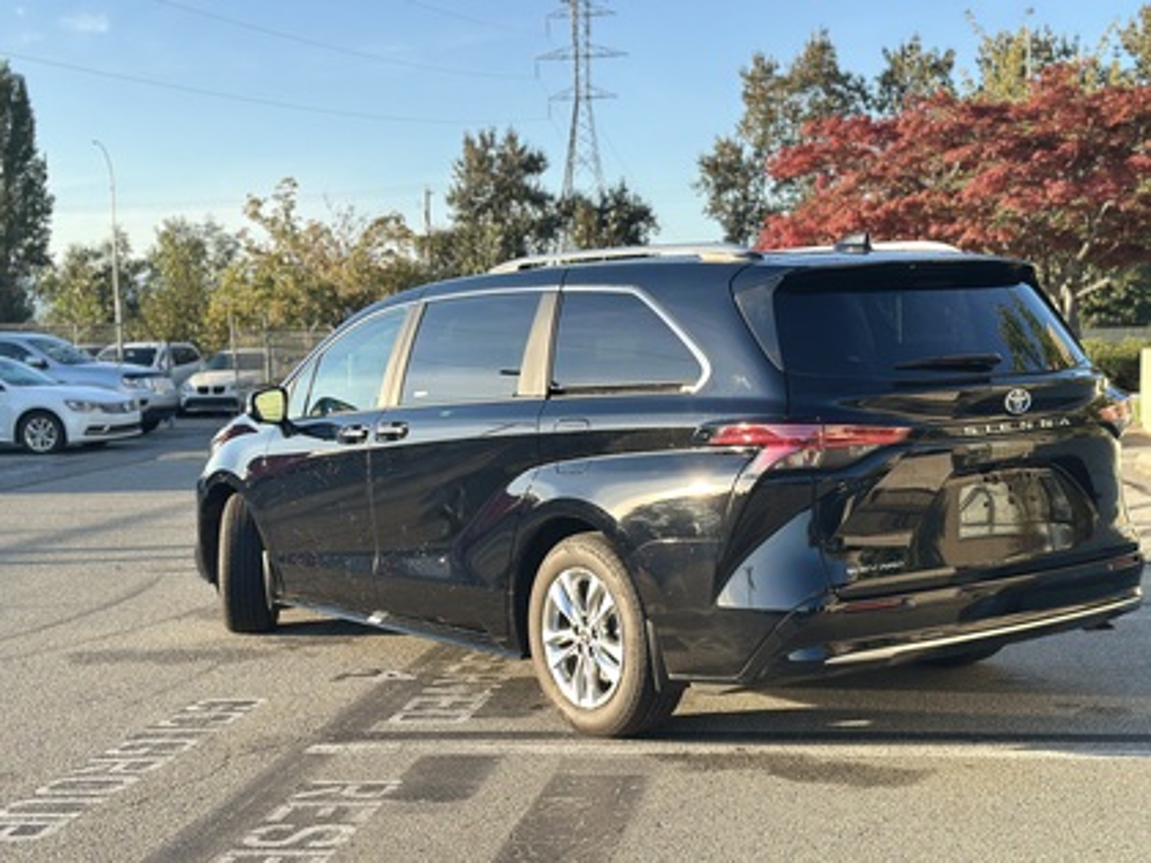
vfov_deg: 30.3
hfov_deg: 39.7
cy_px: 432
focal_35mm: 48
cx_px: 576
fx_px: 1596
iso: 80
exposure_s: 1/816
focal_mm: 6.86
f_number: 1.78
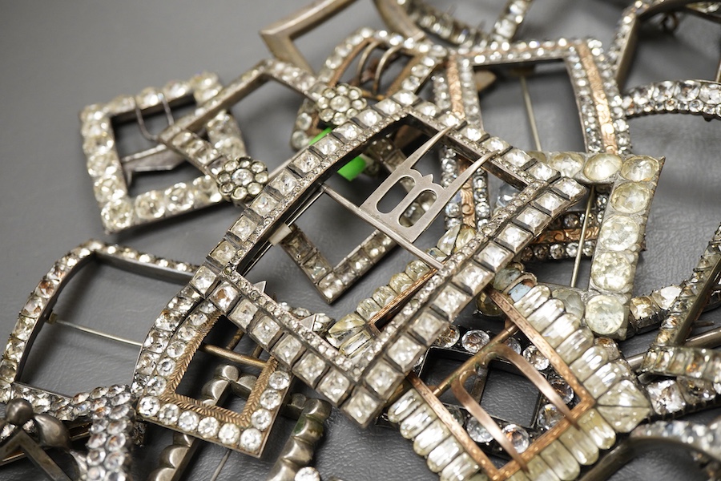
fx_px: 901
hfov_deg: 43.6
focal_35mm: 45
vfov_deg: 29.9
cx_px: 360
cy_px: 240
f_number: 8
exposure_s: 1/125
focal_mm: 30
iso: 1250
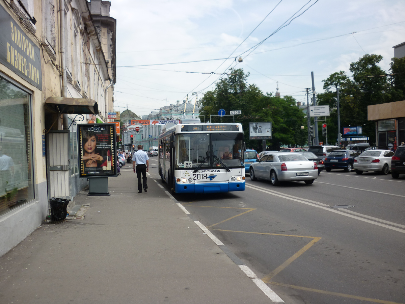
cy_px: 152
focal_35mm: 33
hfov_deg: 55.4
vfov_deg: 42.9
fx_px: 386
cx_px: 202
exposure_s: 1/125
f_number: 8
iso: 80
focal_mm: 5.5
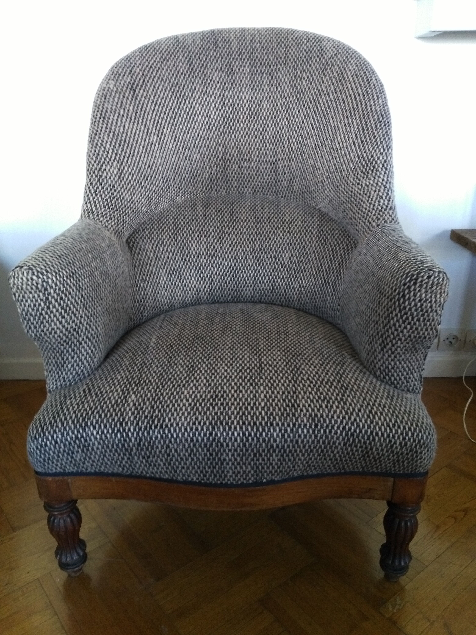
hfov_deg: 49.7
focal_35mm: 28
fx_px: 513
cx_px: 238
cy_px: 318
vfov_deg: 63.4
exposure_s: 1/33
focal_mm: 2.96
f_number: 2
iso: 455
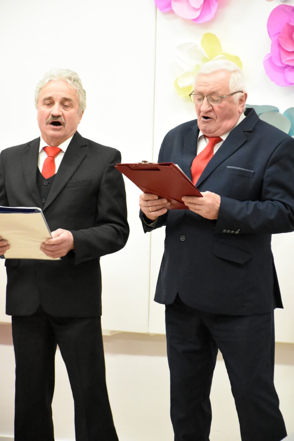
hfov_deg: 10.2
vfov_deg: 15.2
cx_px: 147
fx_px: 1654
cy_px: 220
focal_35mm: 135
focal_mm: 90
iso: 9000
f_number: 5.3
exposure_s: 1/125
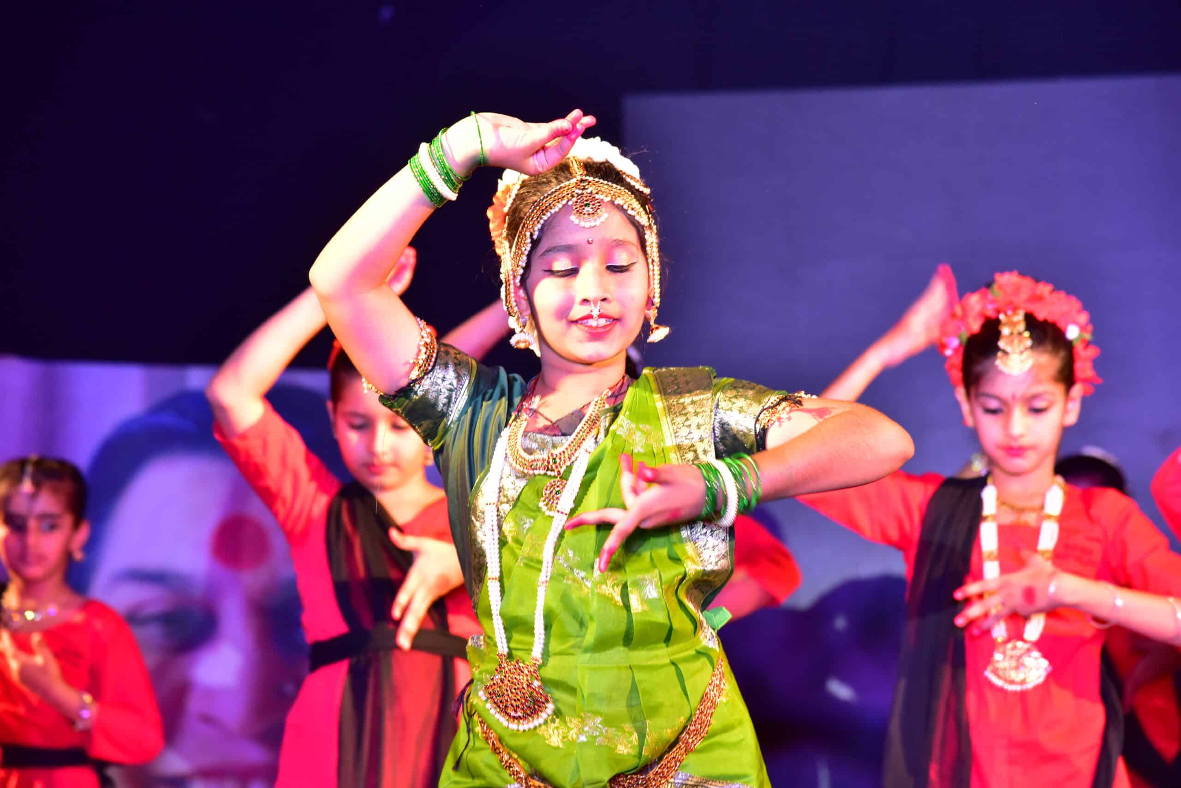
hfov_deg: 17.1
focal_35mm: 120
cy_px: 394
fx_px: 3938
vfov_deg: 11.4
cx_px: 590
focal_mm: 120
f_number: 5.6
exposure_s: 1/100
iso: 2000
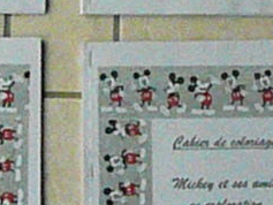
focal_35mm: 118
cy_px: 60
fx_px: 931
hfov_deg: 16.7
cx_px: 121
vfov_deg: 12.5
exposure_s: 1/800
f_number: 8
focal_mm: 4.6
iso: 3200
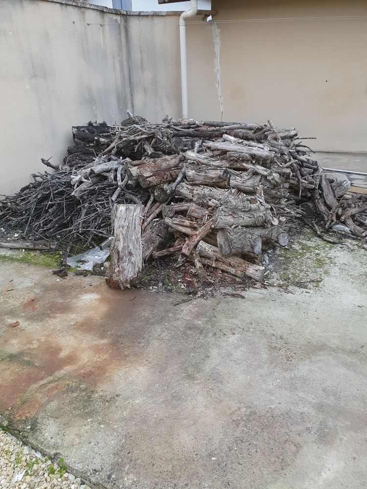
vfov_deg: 67.3
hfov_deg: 53.1
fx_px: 368
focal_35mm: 26
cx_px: 184
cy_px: 244
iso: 125
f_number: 2.4
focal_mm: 4.32
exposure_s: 1/25
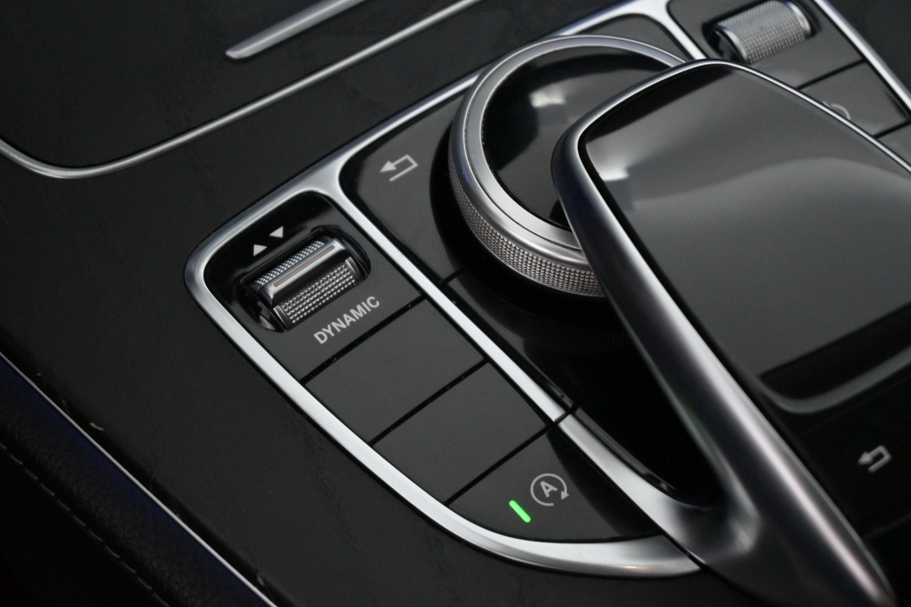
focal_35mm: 75
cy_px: 304
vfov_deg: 18.2
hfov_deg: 27.0
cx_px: 456
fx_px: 1898
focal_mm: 50
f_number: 6.3
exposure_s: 1/80
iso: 5000
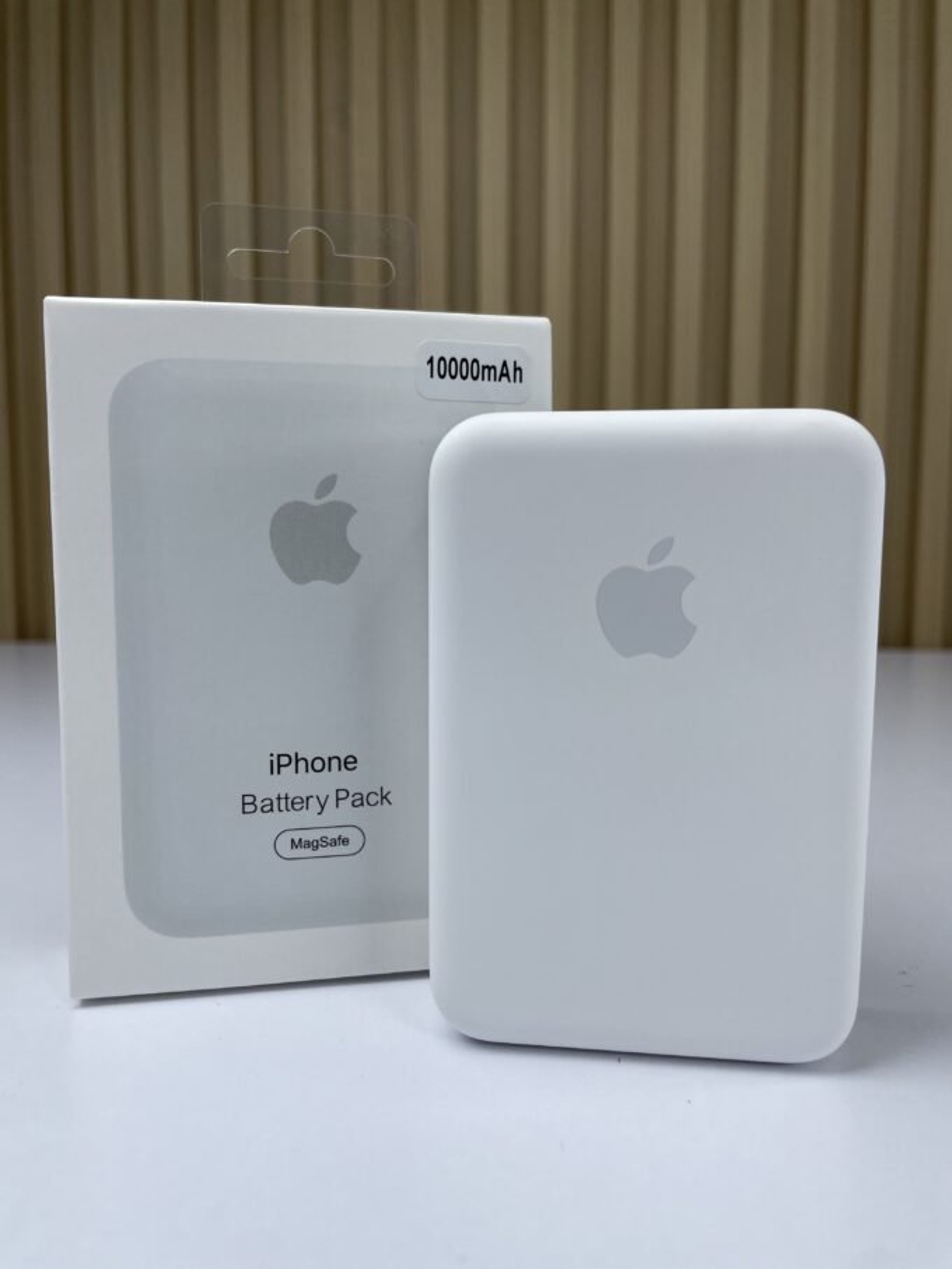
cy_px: 634
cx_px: 476
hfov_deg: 53.1
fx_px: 954
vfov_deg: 67.3
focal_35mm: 26
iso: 50
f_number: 1.6
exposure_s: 1/703
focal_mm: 4.2
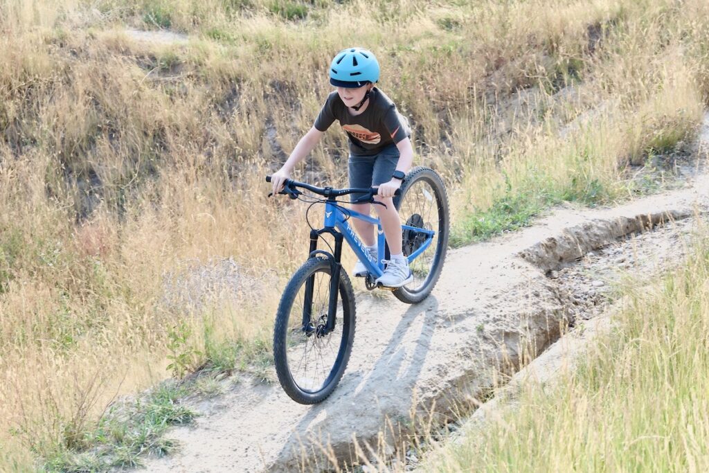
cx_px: 354
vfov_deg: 18.2
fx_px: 1477
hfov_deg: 27.0
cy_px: 236
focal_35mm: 75
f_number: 5.6
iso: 400
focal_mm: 50
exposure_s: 1/600
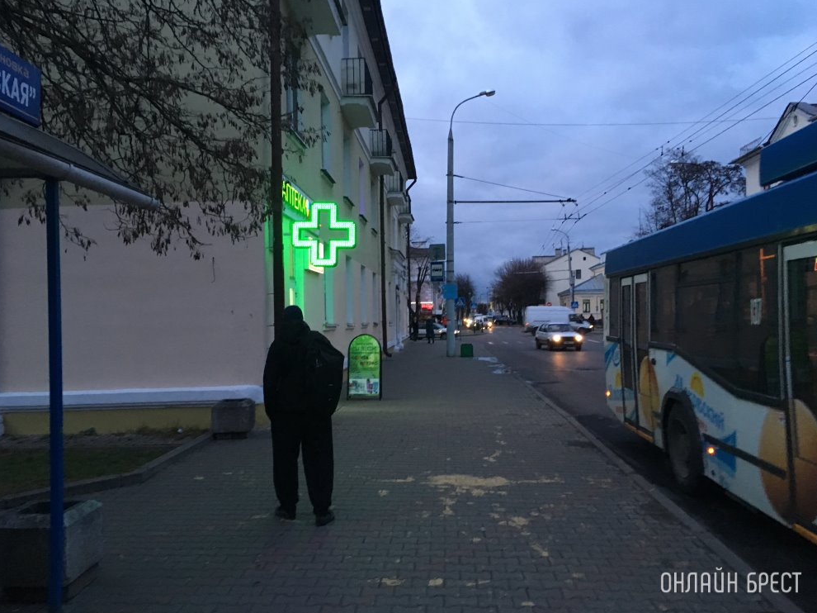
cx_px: 407
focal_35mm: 30
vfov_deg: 46.8
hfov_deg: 60.0
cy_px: 302
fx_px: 708
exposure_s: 1/33
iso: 250
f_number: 2.2
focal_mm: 4.15
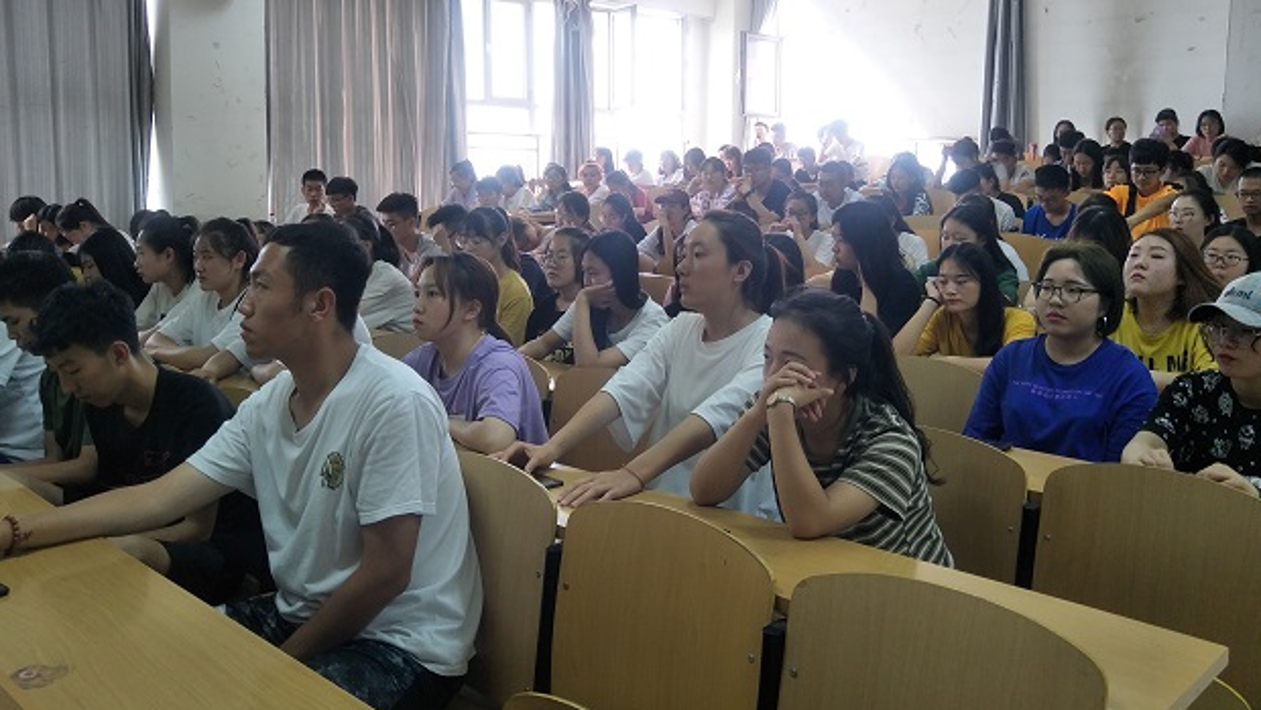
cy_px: 273
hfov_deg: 69.9
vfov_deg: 42.6
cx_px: 633
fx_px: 903
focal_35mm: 27
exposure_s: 1/33
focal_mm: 4.1
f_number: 1.7
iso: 173
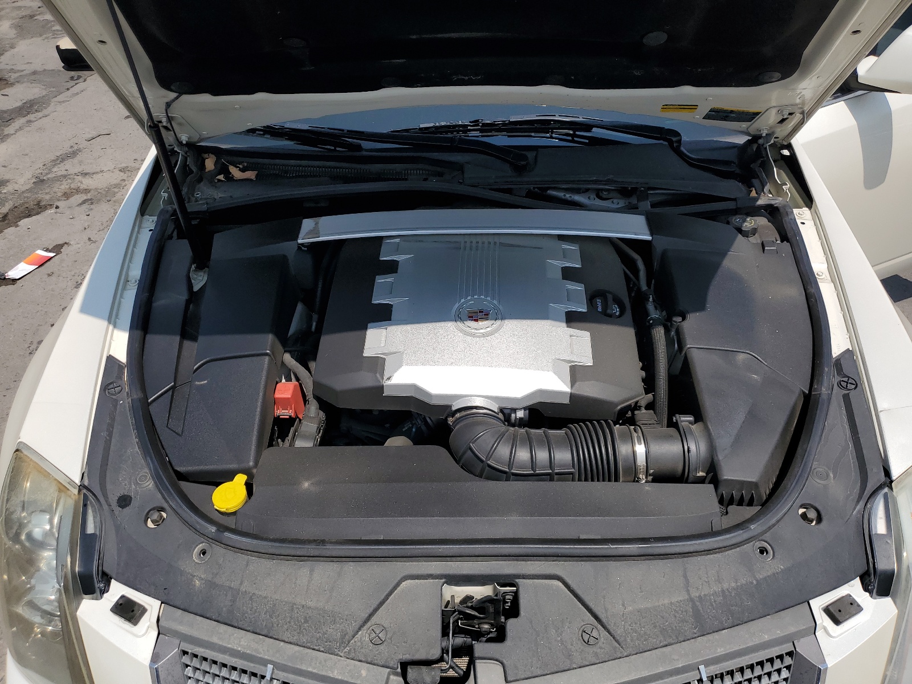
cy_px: 342
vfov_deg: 53.1
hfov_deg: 67.3
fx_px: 685
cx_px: 456
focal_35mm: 26
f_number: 1.5
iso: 50
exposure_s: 1/5000
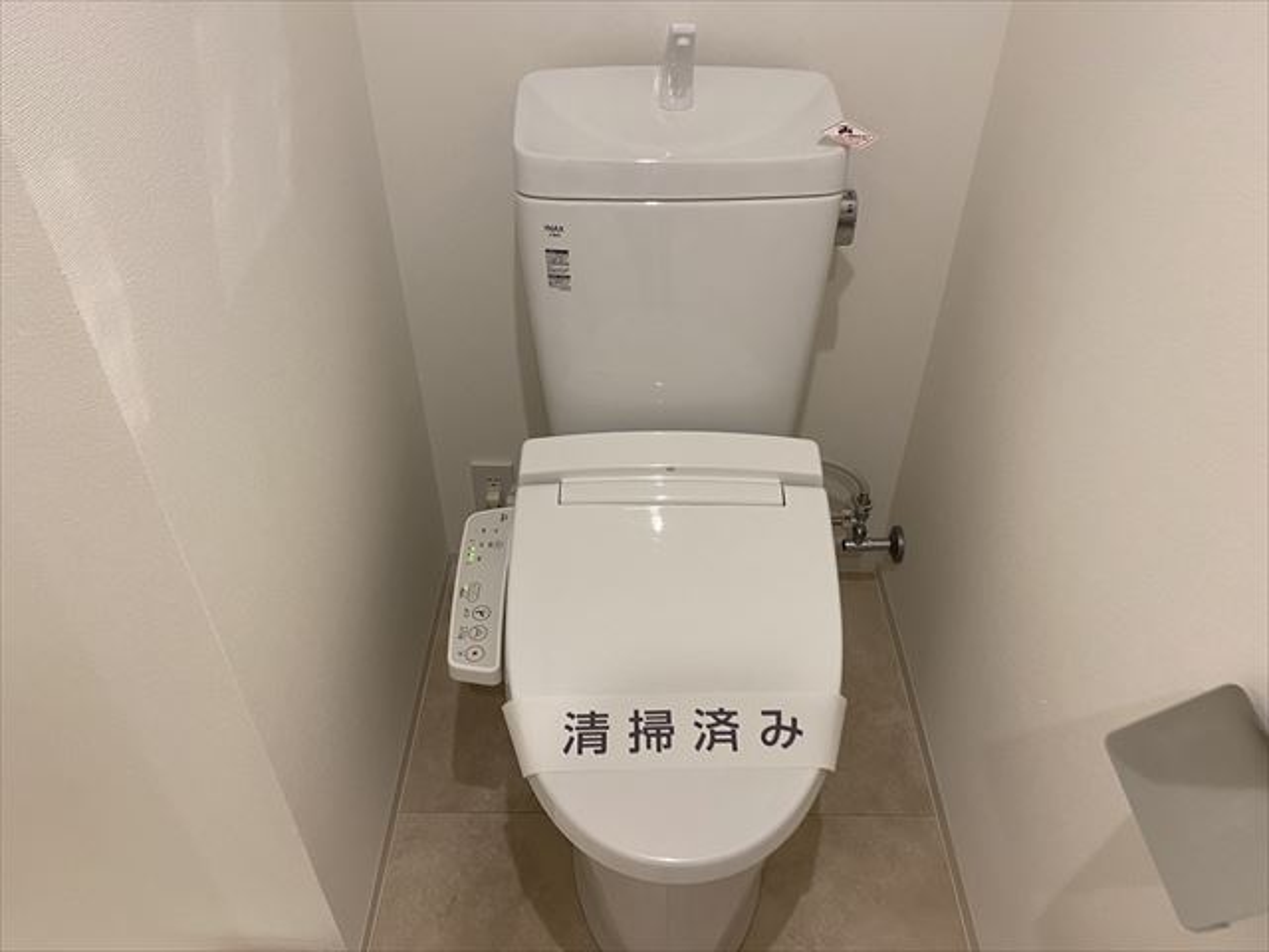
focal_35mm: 26
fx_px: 953
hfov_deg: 67.3
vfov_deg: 53.1
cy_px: 476
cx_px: 634
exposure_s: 1/50
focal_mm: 4.25
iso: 80
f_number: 1.8
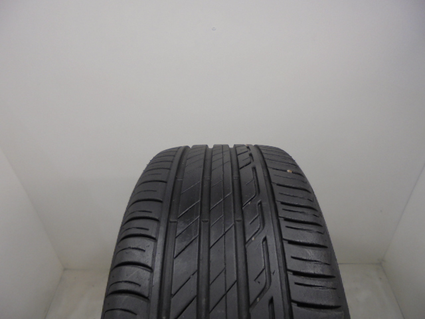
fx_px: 319
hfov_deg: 67.3
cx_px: 212
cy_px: 160
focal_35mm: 26
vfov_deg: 53.1
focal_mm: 4.6
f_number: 3.5
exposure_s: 1/30
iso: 100
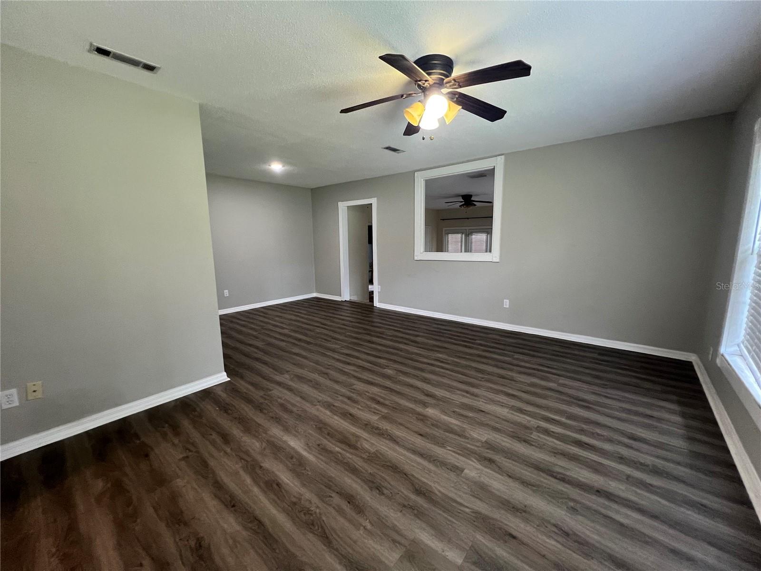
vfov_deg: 89.9
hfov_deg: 106.2
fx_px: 286
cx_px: 380
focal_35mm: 13
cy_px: 286
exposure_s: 1/60
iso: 320
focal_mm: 1.57
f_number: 1.8
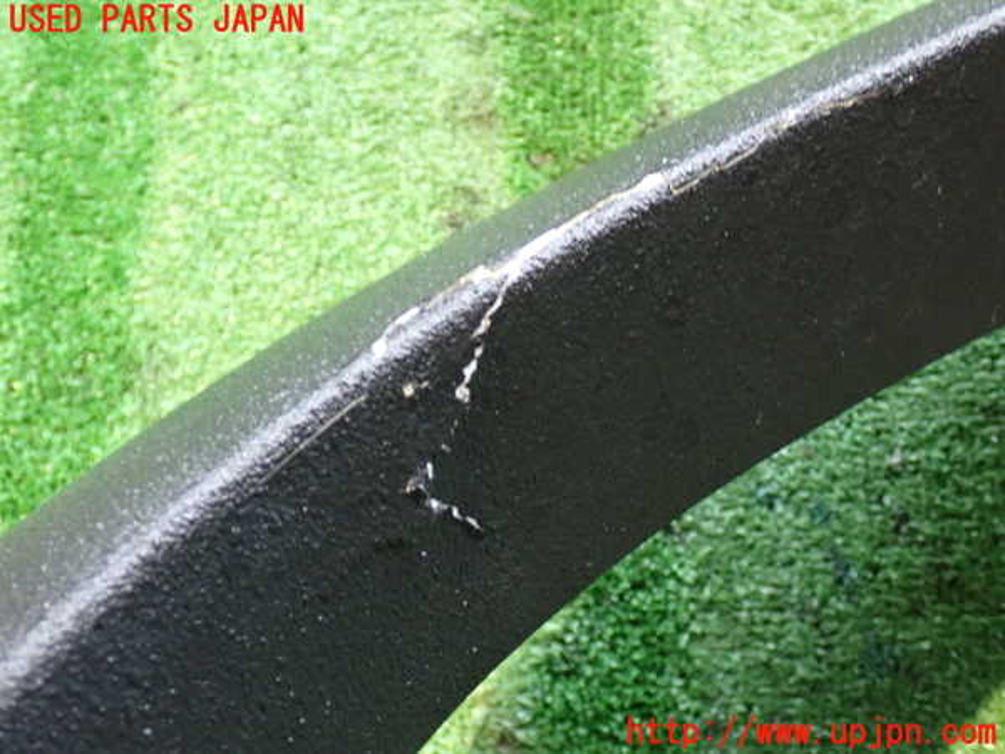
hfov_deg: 42.9
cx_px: 502
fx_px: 1277
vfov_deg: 32.9
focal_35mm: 44
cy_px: 377
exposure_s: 1/13
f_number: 2.9
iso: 800
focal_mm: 7.84
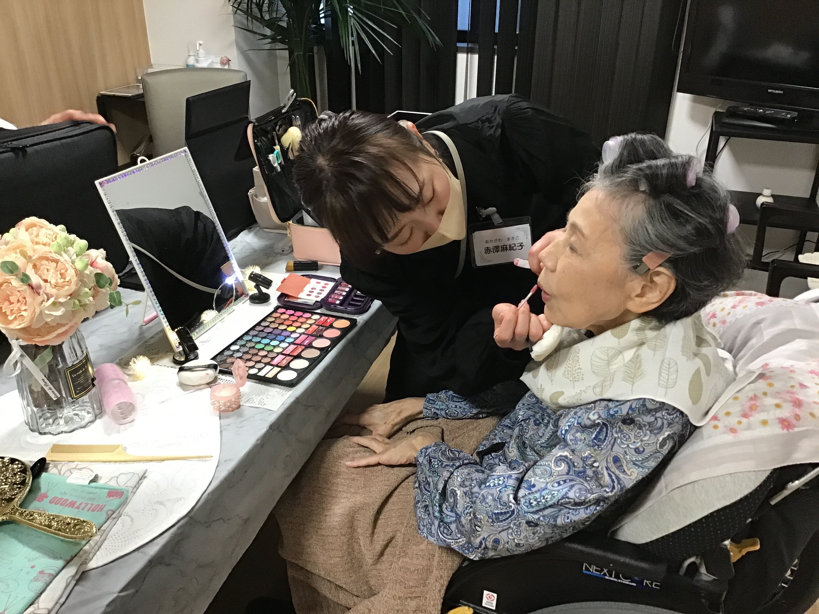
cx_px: 410
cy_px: 307
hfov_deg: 58.4
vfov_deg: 45.4
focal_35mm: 31
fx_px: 733
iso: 125
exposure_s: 1/30
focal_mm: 3.3
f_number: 2.4
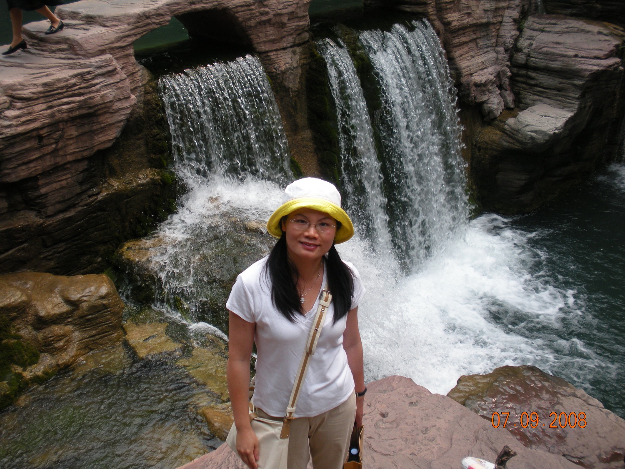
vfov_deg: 39.7
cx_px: 312
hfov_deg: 51.4
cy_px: 234
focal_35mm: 36
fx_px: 650
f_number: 3.5
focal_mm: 6.3
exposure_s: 1/289
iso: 64
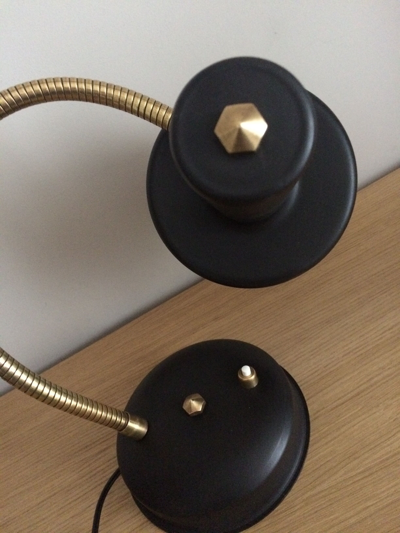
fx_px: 447
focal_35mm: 29
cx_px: 200
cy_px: 266
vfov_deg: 61.7
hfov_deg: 48.2
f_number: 2.2
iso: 500
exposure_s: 1/17
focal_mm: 4.15
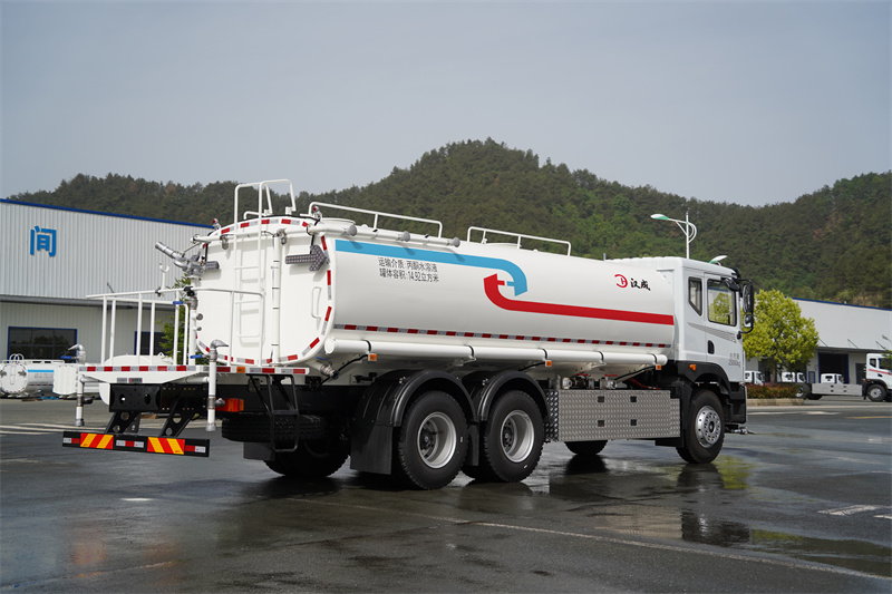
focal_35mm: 35
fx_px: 867
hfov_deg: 54.4
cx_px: 446
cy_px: 297
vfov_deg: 37.8
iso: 125
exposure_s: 1/800
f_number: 3.2
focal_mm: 35
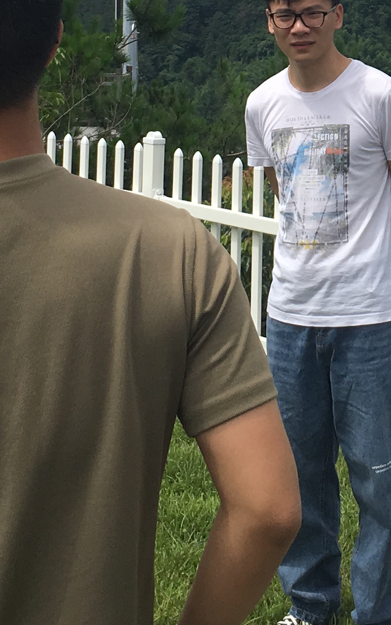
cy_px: -42
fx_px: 1653
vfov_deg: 20.5
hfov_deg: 13.2
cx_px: 440
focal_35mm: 97
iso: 25
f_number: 2.2
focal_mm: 4.15
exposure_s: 1/2079
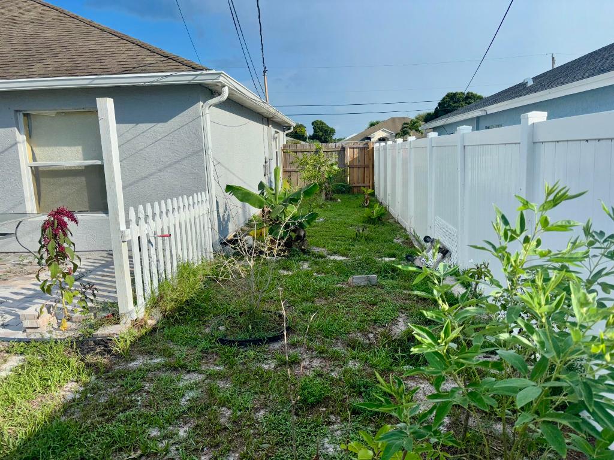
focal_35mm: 26
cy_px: 230
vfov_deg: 53.1
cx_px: 307
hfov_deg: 67.3
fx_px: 461
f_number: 1.6
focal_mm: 5.96
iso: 40
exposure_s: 1/3106
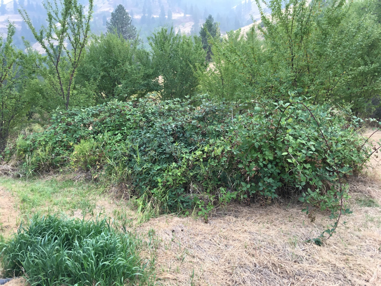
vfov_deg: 48.2
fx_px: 319
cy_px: 143
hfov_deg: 61.7
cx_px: 190
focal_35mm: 29
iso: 25
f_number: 2.2
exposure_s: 1/40
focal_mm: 4.15
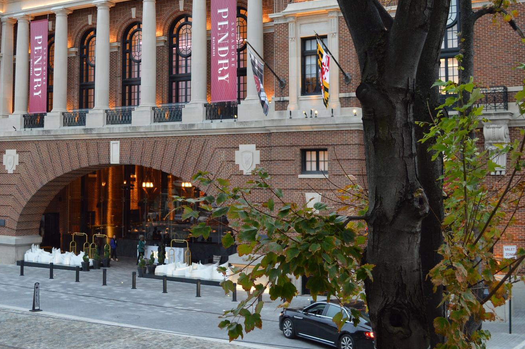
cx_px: 174
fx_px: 743
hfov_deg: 38.5
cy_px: 122
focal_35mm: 51
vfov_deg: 26.3
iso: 400
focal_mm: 22
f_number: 3.8
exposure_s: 1/40
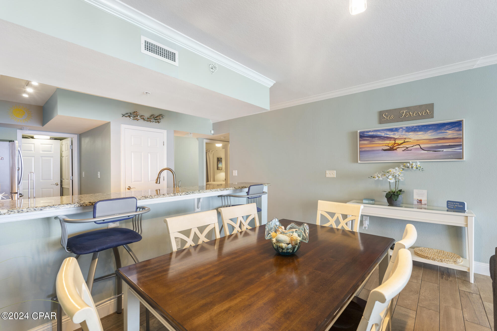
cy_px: 166
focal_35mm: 16
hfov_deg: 96.7
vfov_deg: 73.7
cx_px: 248
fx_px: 221
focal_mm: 16
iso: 640
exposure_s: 1
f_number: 8
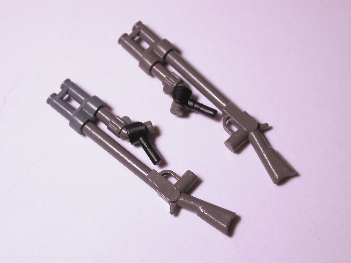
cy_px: 132
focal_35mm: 119
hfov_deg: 16.6
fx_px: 1207
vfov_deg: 12.5
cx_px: 176
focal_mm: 24.6
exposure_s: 1/20.7
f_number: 4.3
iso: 100
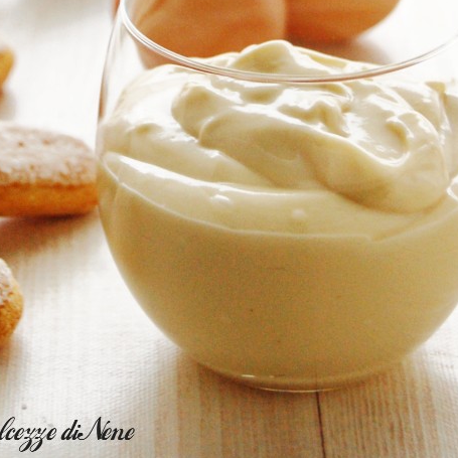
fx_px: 2304
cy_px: -33
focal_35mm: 154
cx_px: 193
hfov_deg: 11.3
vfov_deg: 11.2
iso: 800
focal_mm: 55
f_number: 5.6
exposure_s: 1/20
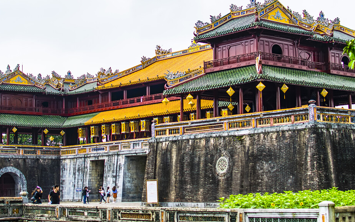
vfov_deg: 17.7
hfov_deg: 28.0
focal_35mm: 74
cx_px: 178
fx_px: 713
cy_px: 92
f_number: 3.2
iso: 100
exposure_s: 1/640
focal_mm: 35
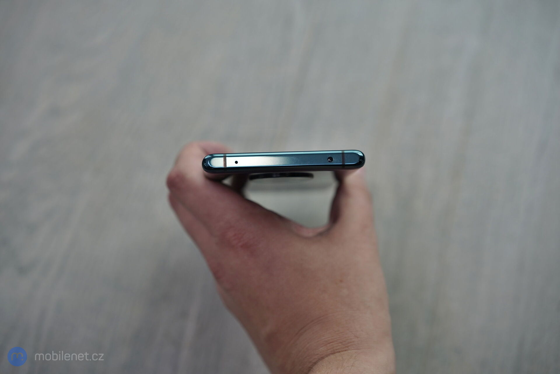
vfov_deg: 24.6
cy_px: 187
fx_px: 855
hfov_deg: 36.2
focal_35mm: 55
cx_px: 280
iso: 640
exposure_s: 1/125
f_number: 3.2
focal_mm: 55
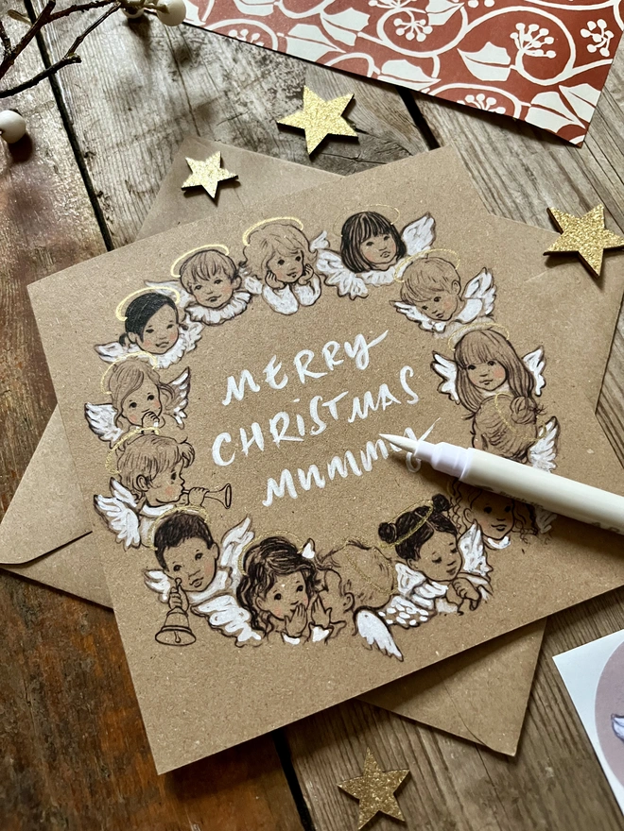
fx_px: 625
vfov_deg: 67.3
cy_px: 416
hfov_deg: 53.1
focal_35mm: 26
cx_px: 312
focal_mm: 5.1
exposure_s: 1/40
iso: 640
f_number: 1.6
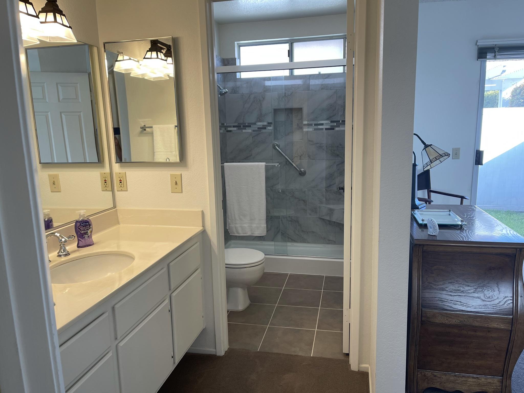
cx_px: 262
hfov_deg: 67.3
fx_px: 394
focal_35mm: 26
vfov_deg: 53.1
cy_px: 196
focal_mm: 5.1
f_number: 1.6
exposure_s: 1/120
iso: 80
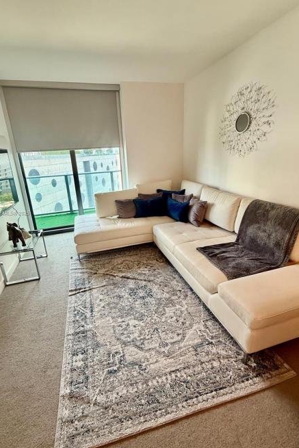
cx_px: 139
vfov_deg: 96.7
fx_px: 199
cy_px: 213
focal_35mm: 16
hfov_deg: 73.7
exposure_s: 1/120
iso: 80
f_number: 2.2
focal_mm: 2.22
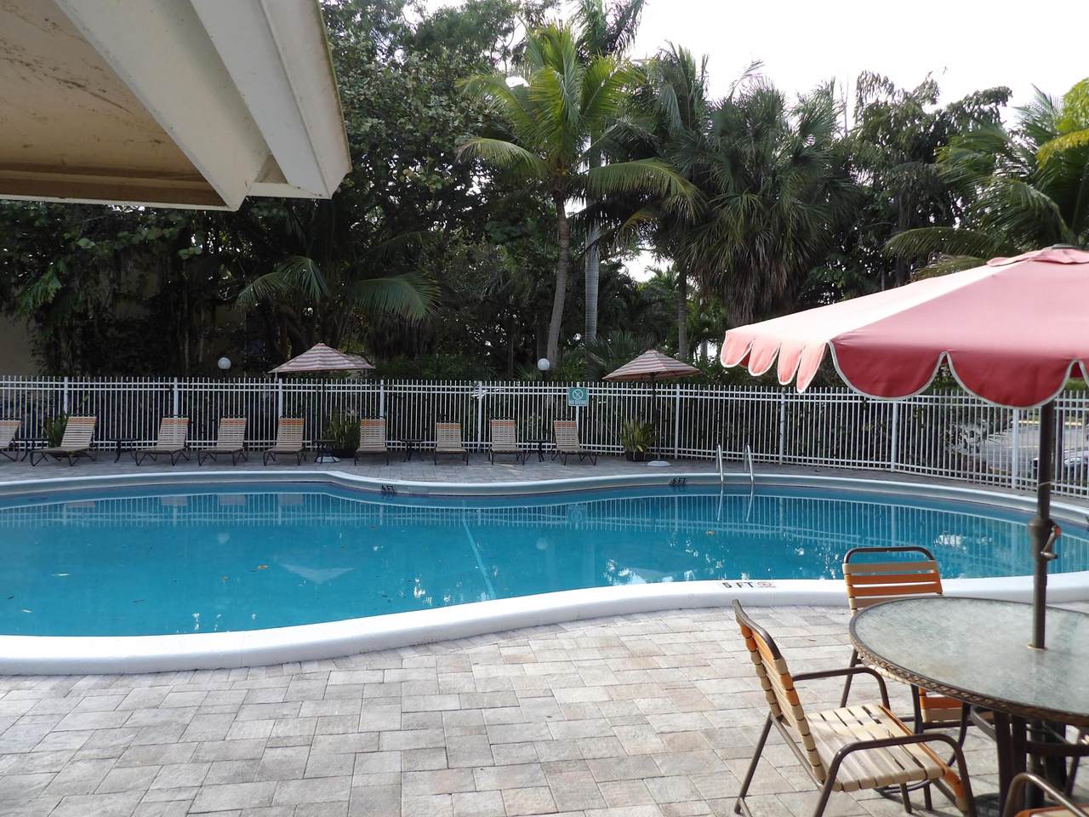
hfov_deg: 71.6
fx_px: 755
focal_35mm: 24
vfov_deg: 56.8
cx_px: 544
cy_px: 408
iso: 100
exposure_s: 1/251
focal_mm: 4.3
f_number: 3.2
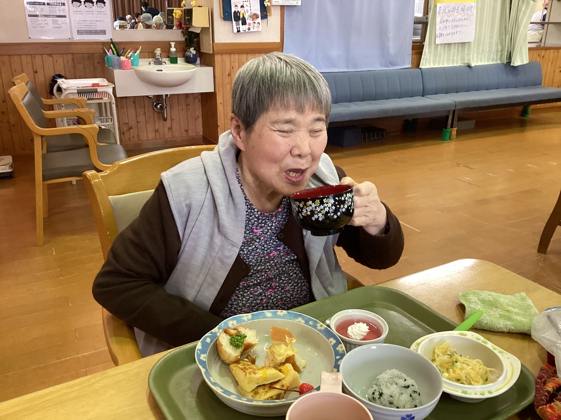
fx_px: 502
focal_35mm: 31
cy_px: 210
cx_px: 280
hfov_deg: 58.4
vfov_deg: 45.4
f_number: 2.4
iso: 250
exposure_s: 1/50
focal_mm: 3.3
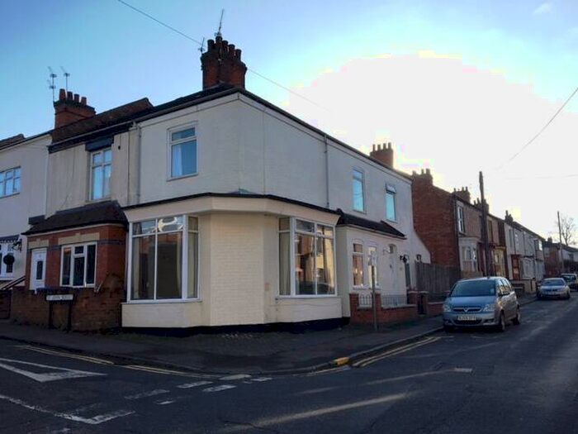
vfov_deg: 48.2
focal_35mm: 29
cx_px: 289
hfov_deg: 61.7
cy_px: 217
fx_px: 484
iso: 25
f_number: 2.2
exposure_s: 1/874
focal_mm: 4.15
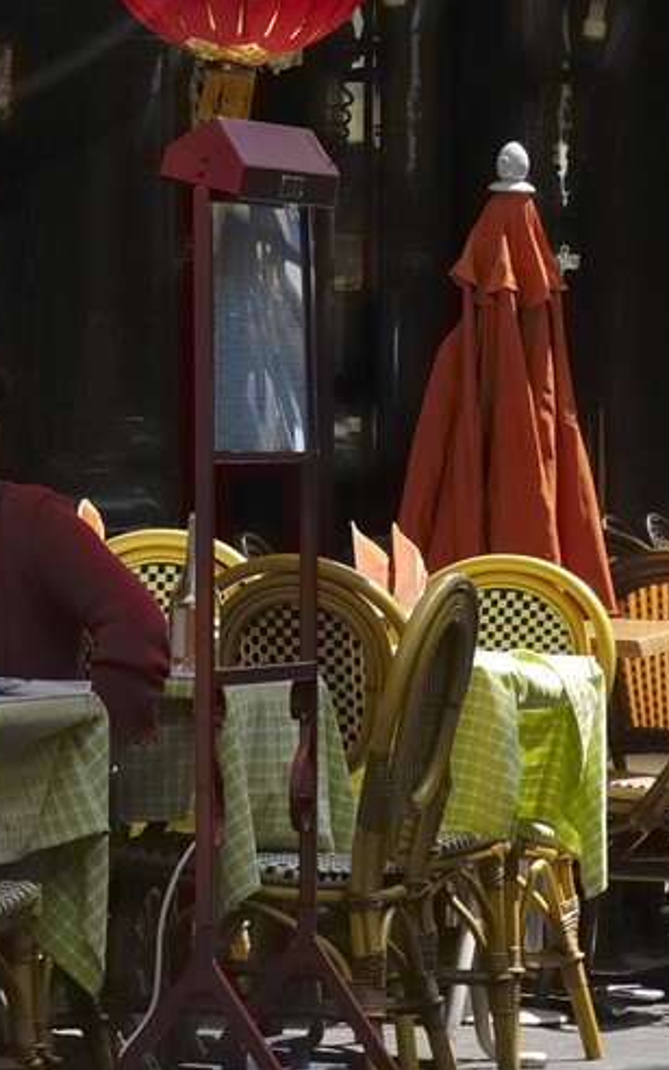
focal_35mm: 347
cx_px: -232
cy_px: -454
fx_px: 10126
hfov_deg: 3.8
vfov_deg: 6.0
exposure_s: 1/160
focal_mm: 70
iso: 100
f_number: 6
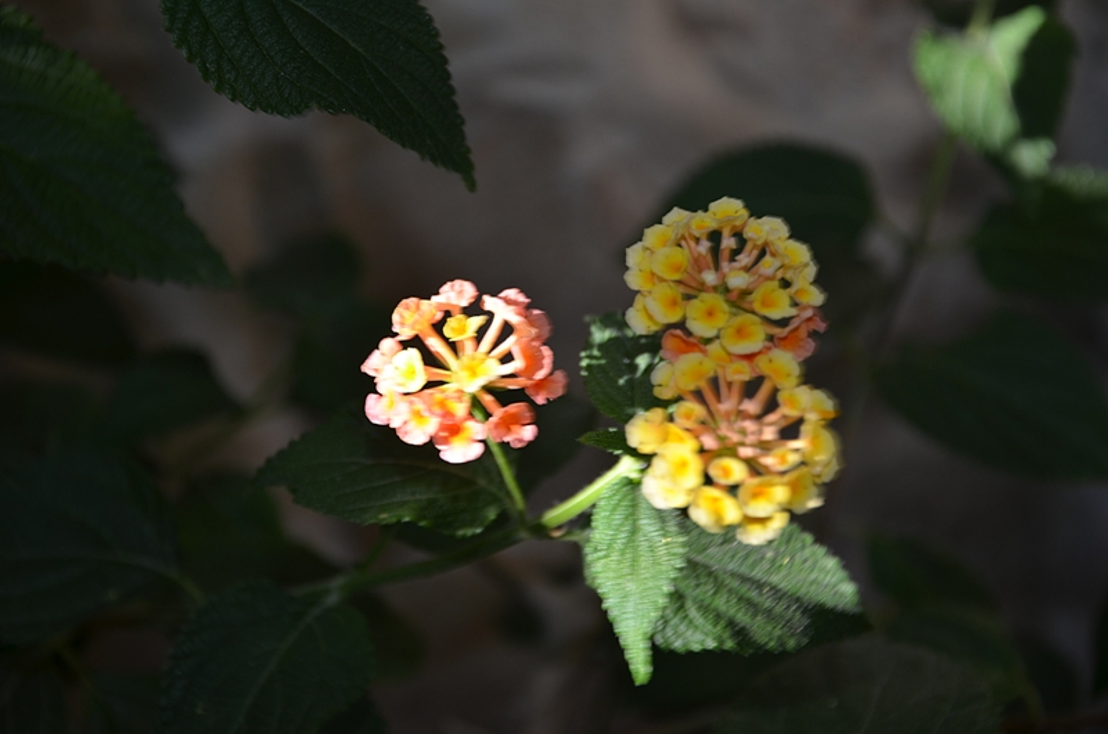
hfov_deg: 22.0
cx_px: 554
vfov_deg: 14.6
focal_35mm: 93
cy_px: 367
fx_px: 2857
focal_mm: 62
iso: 125
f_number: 5.6
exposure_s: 1/30
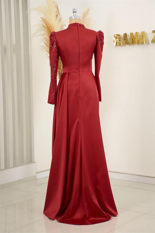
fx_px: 436
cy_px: 116
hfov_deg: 20.2
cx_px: 78
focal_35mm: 68
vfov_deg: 29.9
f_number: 4.5
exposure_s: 1/125
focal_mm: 45
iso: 320
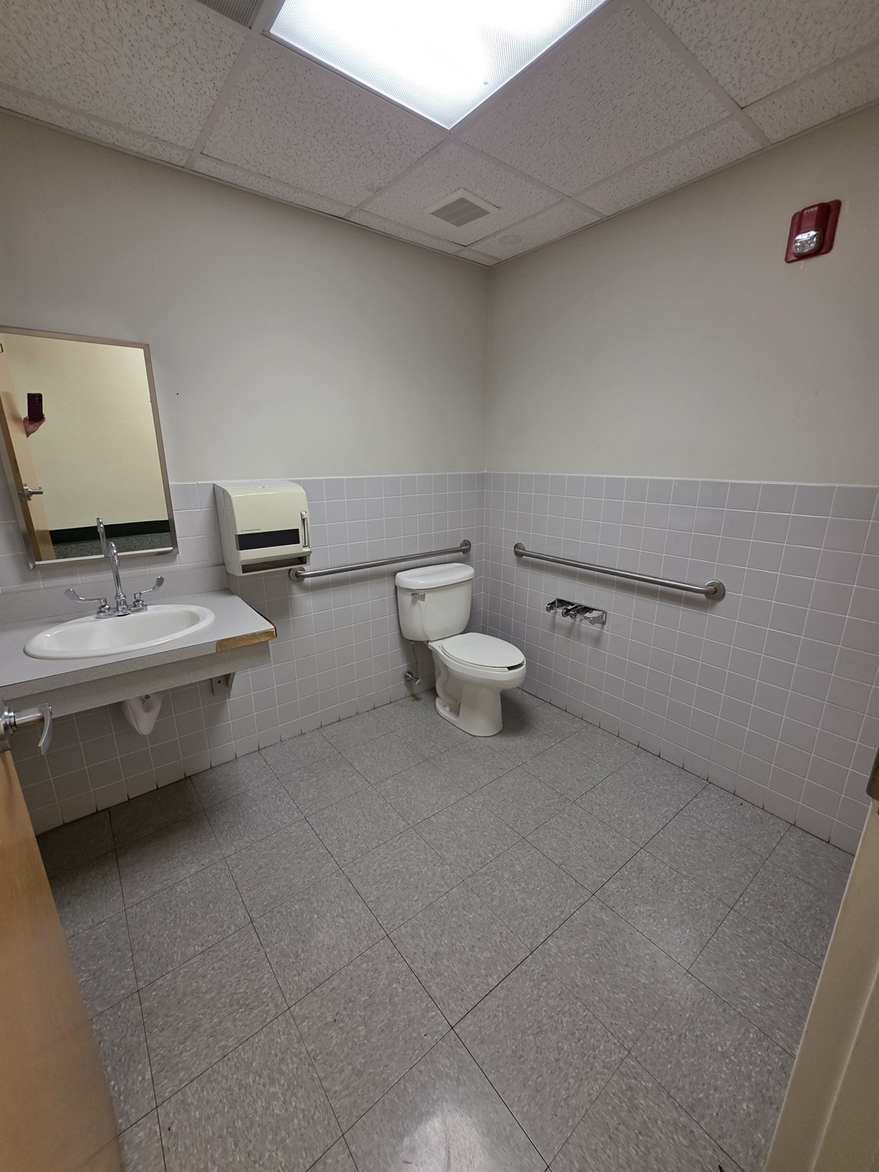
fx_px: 440
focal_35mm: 13
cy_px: 586
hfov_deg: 89.9
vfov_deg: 106.2
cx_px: 440
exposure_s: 1/120
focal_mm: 2.2
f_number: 1.9
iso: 125
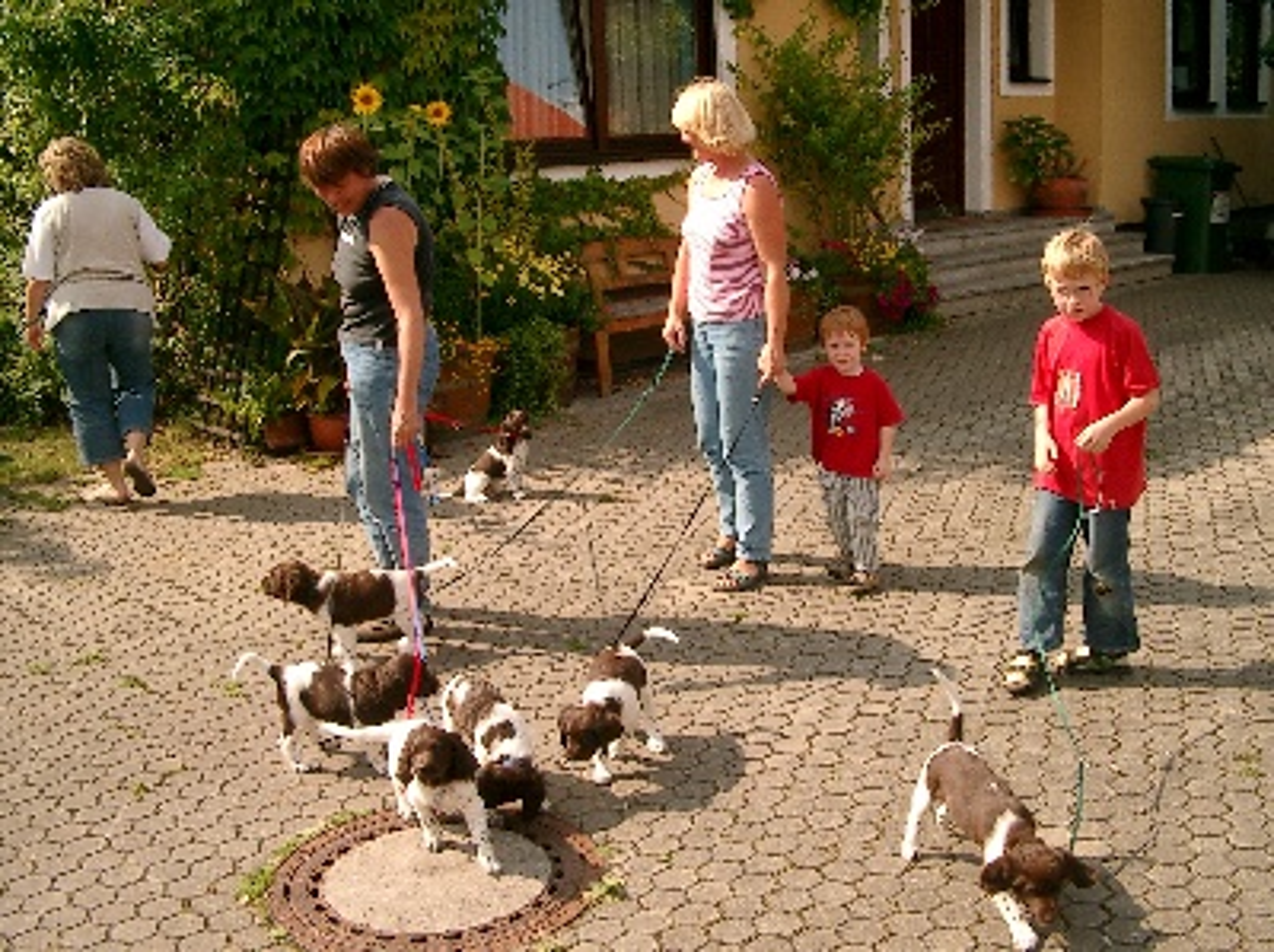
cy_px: 476
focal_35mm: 37
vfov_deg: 38.6
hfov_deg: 50.2
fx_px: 1360
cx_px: 637
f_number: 5
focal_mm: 7.6
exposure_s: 1/400
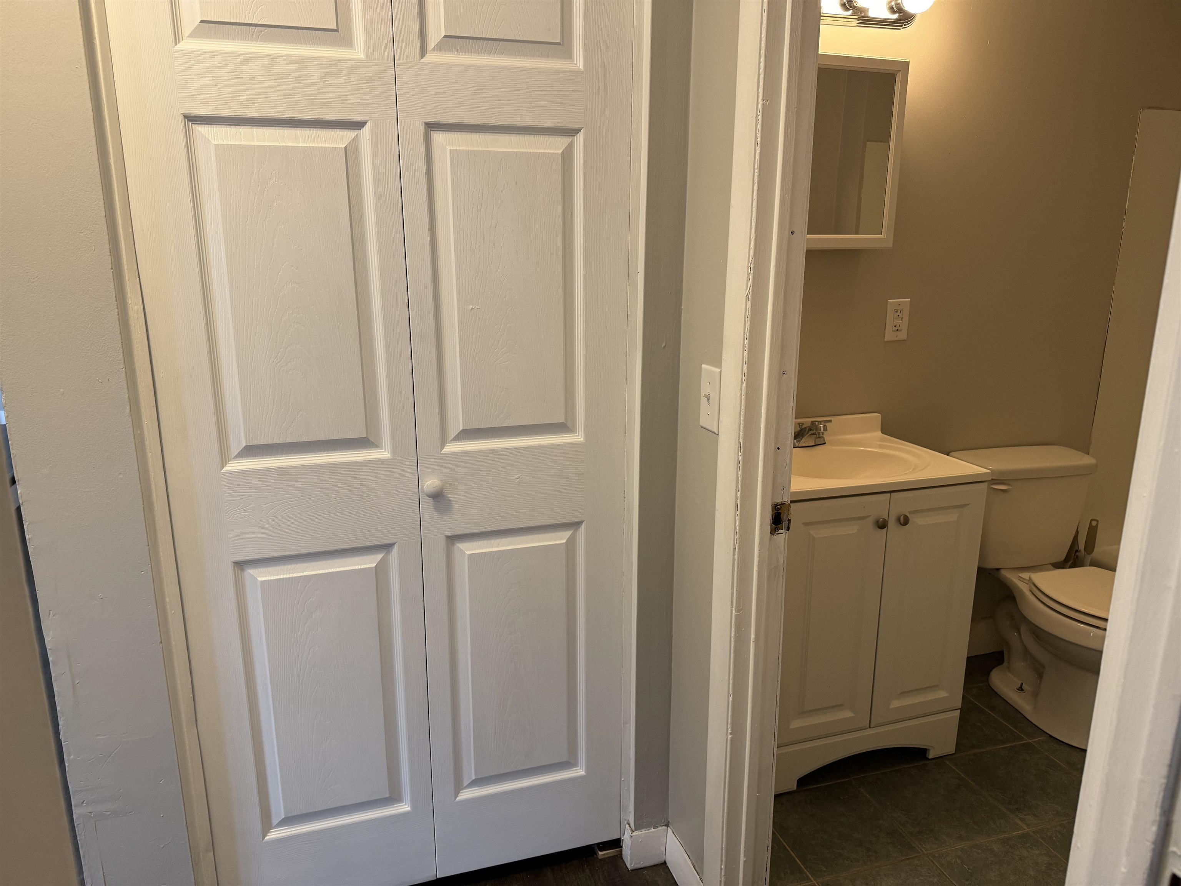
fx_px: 819
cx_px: 590
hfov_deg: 71.6
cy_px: 443
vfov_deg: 56.8
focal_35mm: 24
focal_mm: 6.76
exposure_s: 1/60
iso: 160
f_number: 1.78
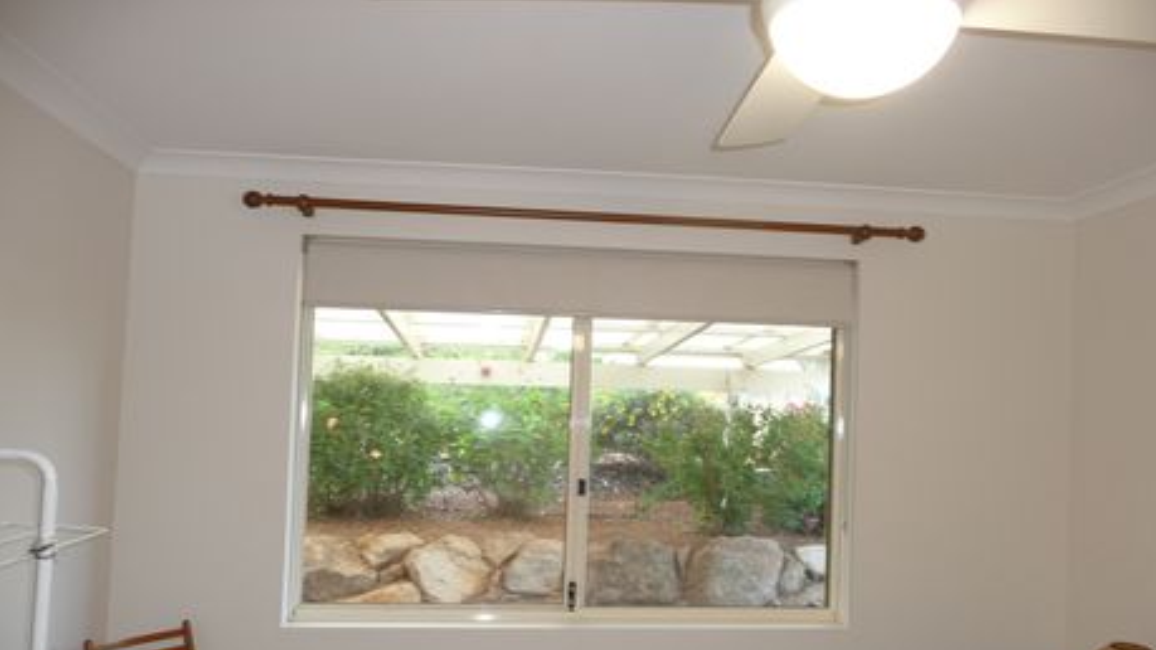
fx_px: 919
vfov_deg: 38.8
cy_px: 392
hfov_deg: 64.3
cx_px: 589
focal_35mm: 30
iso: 100
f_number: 3.3
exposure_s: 1/8
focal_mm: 4.7
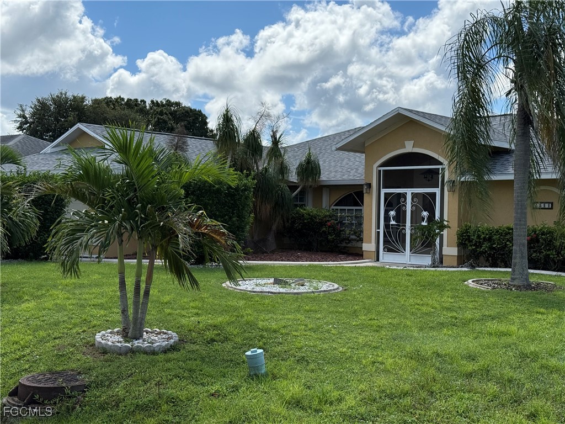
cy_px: 212
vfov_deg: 30.3
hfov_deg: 39.7
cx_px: 282
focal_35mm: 48
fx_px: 783
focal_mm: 6.76
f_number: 1.78
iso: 100
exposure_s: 1/7143
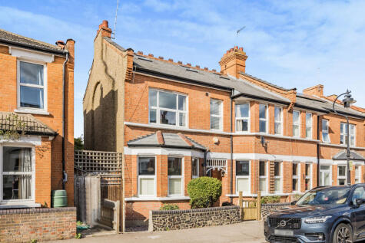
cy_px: 122
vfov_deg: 51.3
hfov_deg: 71.5
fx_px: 254
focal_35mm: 25
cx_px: 182
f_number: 8
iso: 400
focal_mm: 17
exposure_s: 1/1250
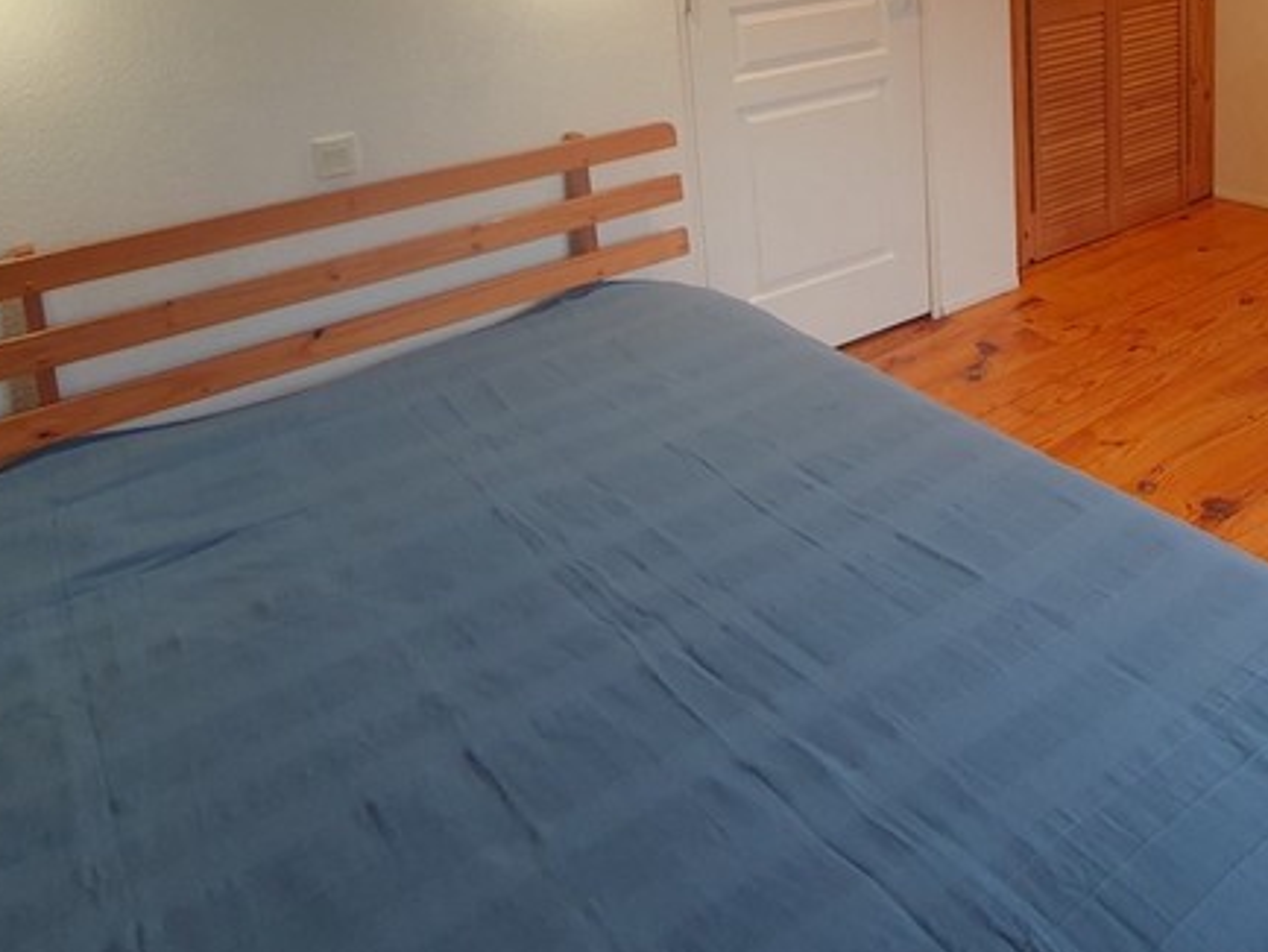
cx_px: 799
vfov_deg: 52.4
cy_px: 164
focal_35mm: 24
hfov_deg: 70.3
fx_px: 879
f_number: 2.2
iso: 125
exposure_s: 1/50
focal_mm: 1.8
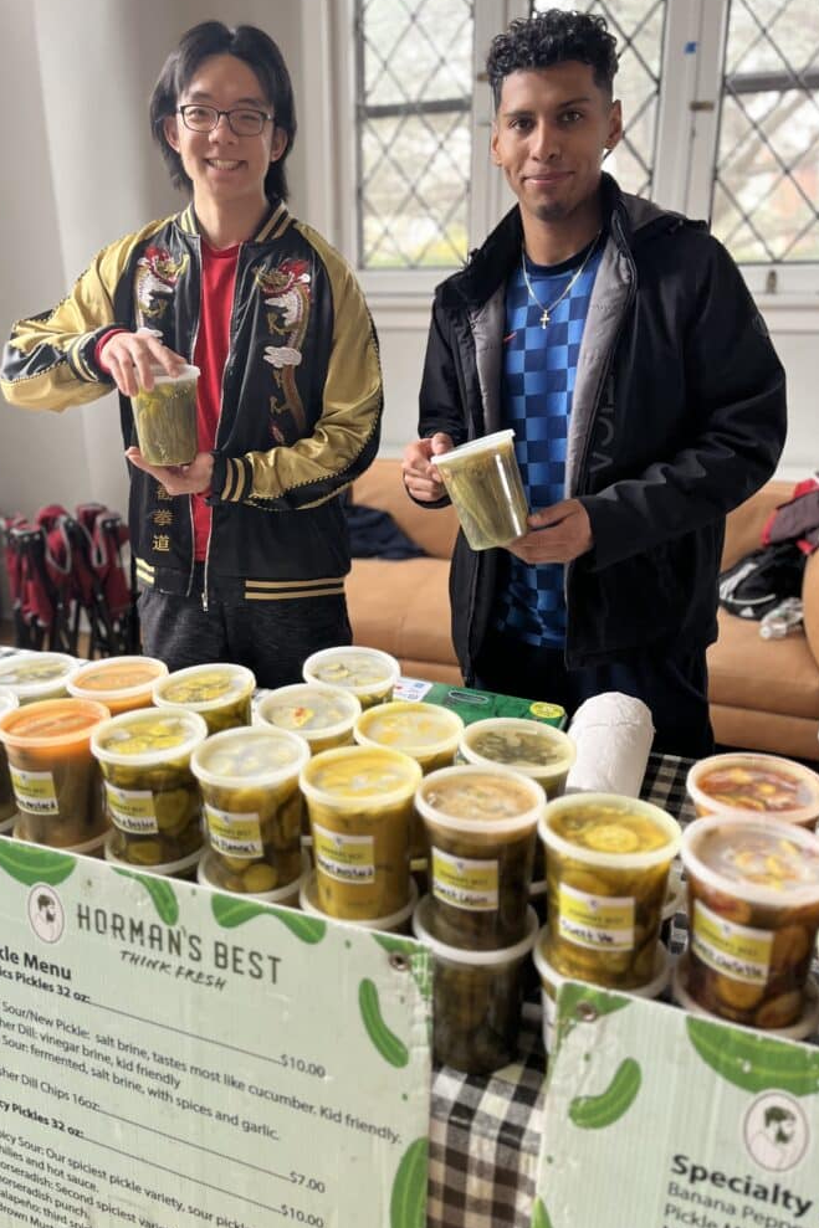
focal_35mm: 28
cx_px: 358
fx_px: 956
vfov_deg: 65.5
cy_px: 597
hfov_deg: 46.3
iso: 160
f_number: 1.6
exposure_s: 1/60
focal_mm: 5.1
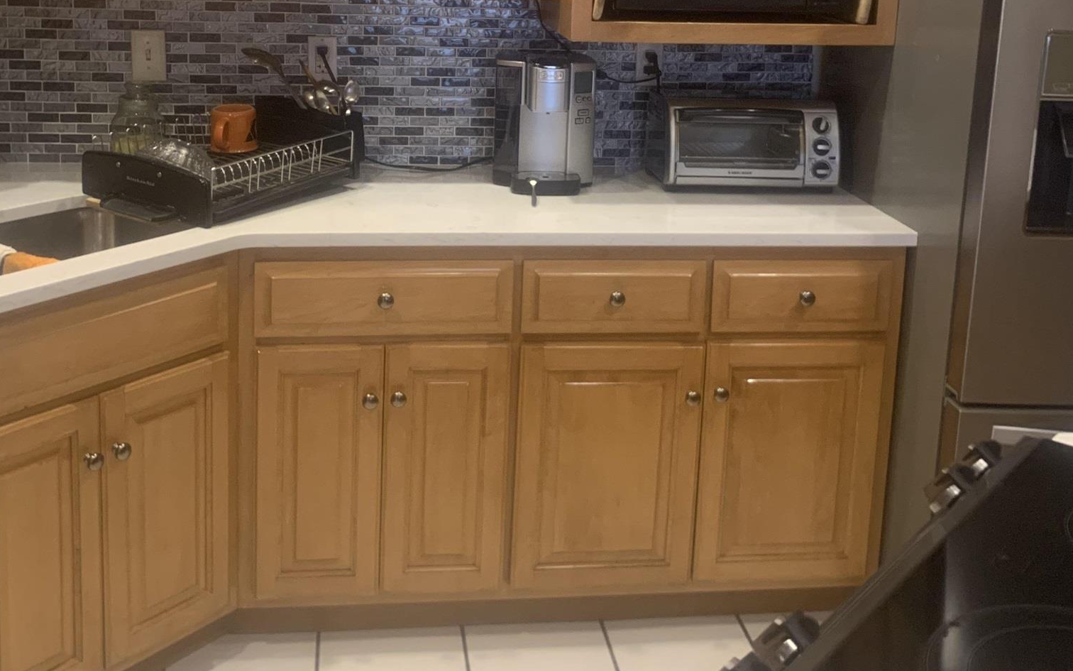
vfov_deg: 29.7
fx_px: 1228
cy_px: 123
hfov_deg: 47.2
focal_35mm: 42
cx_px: 495
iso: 200
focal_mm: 4.25
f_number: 1.8
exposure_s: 1/60
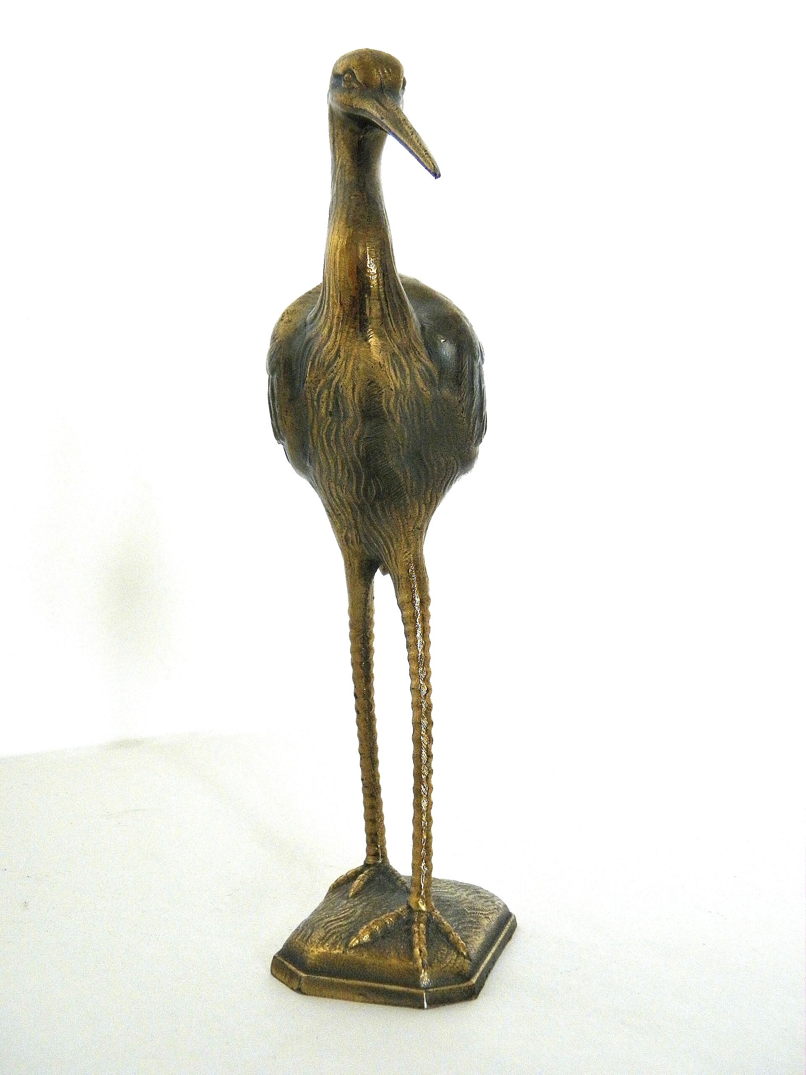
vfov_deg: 35.5
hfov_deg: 27.0
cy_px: 538
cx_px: 403
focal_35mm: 54
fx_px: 1676
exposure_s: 1/40
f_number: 4.1
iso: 200
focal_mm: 9.7
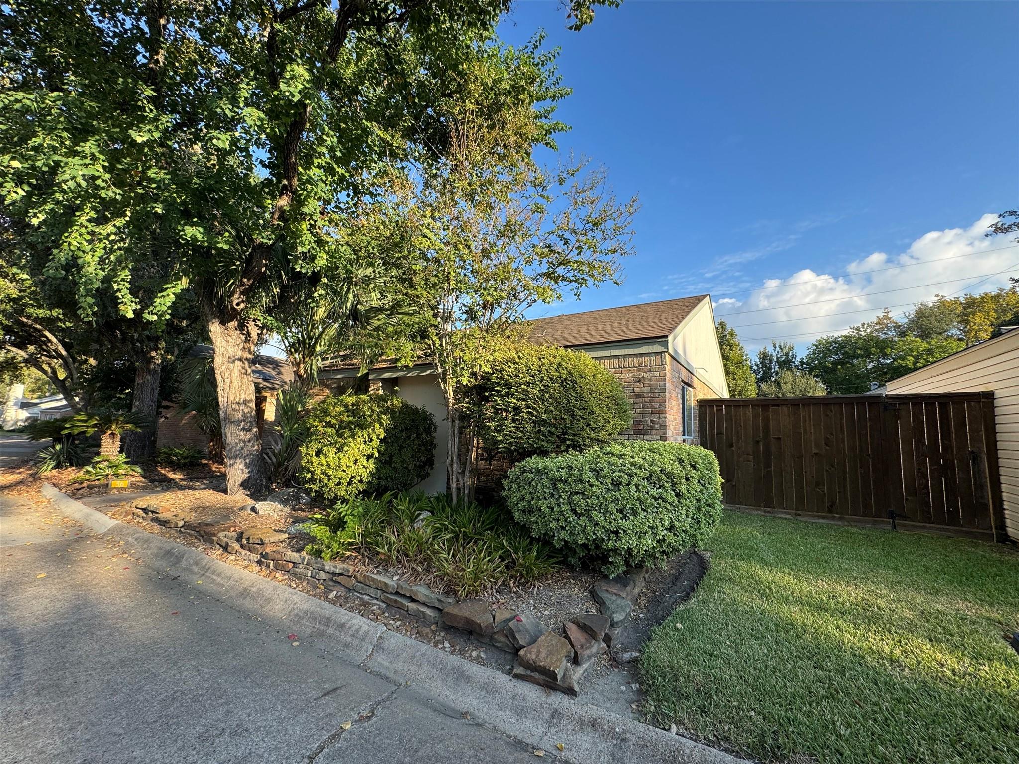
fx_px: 412
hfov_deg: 102.1
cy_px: 382
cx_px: 510
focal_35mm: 14
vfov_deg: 85.7
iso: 40
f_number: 2.2
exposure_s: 1/515
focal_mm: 2.22
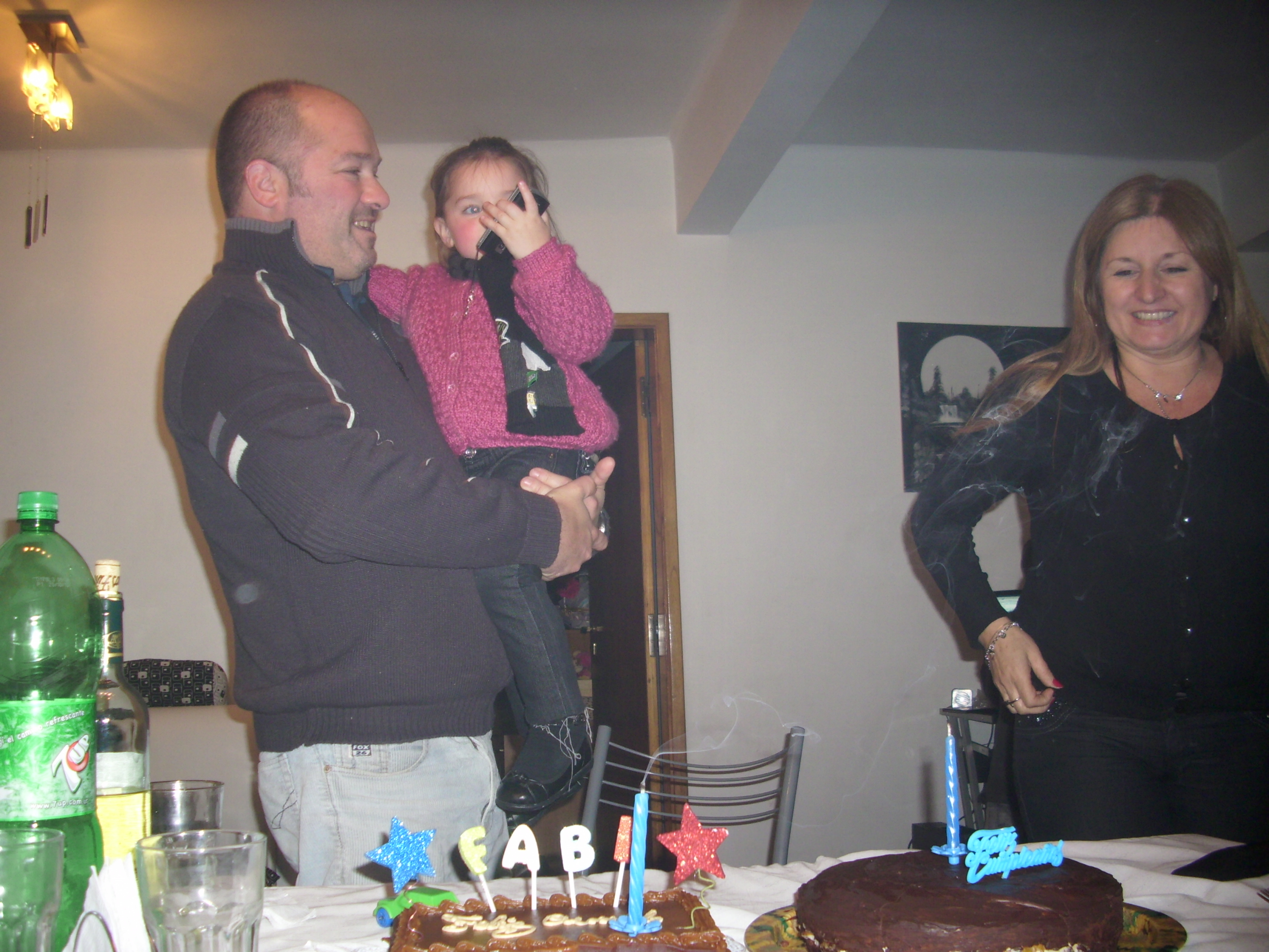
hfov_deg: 58.4
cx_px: 634
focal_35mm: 31
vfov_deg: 45.4
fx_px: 1136
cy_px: 476
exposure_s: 1/30
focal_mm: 6.2
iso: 100
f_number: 2.8
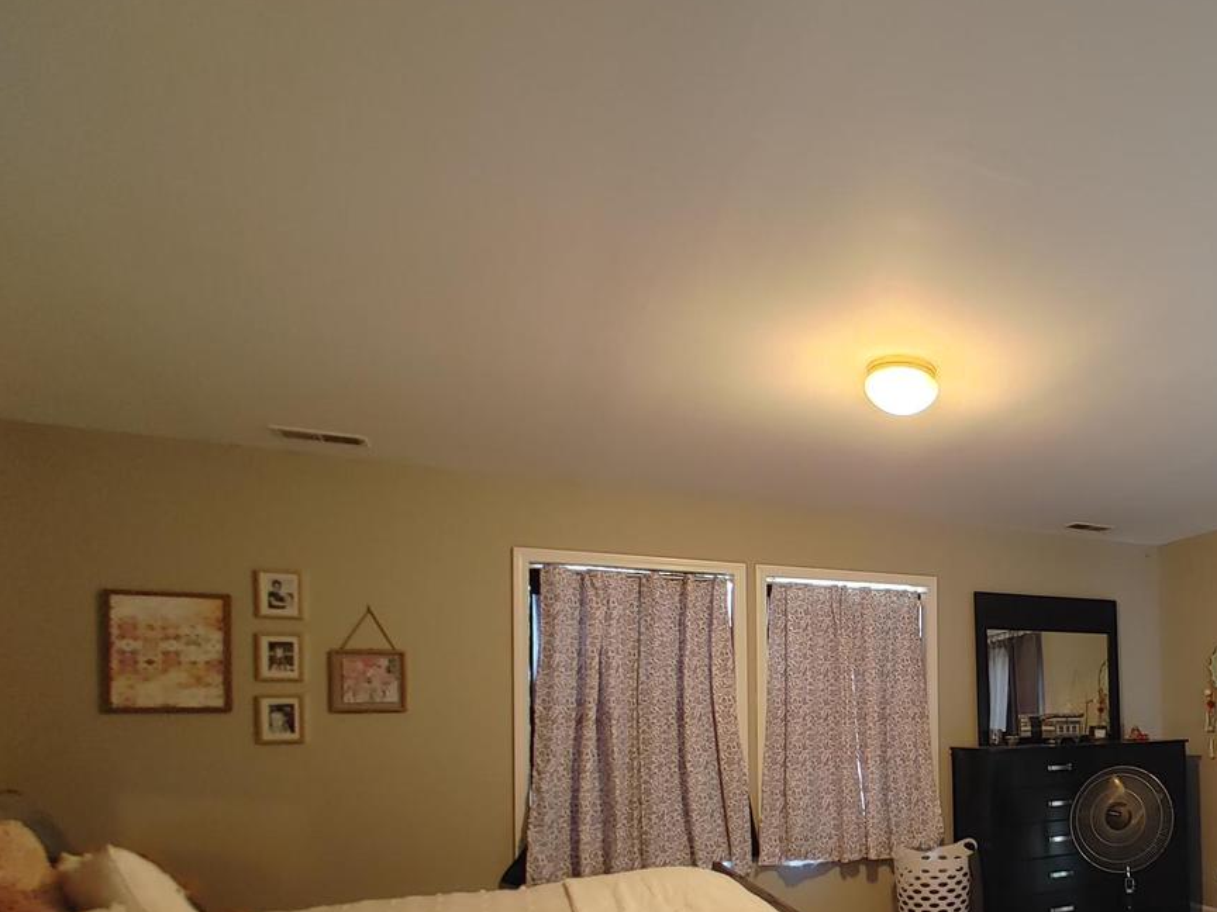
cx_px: 987
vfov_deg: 52.2
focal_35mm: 25
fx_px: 879
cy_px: 698
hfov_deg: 63.0
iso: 400
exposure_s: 1/17
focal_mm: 1.78
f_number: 1.9
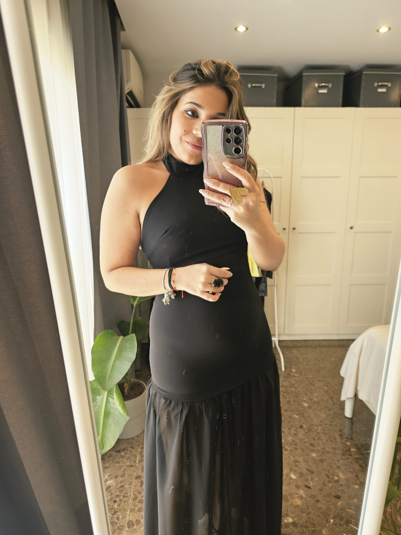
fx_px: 355
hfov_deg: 58.9
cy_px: 268
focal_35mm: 23
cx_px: 200
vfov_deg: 73.9
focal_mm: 6.3
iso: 160
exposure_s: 1/100
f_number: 1.7
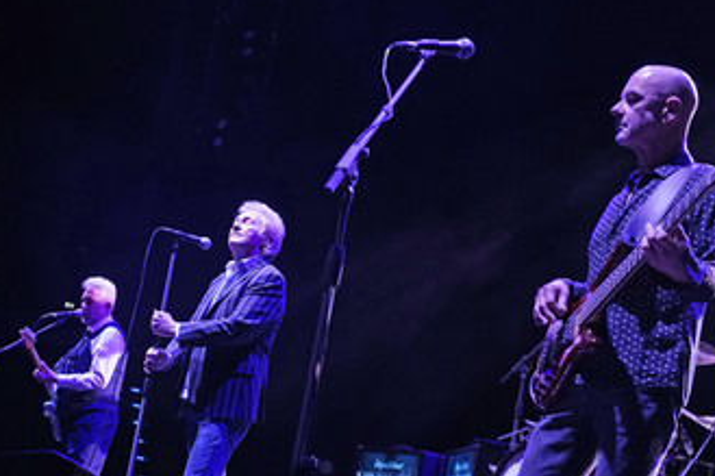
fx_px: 1251
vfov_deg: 21.5
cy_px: 298
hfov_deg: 31.9
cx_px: 373
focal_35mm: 63
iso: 3200
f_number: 5
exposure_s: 1/200
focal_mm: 46
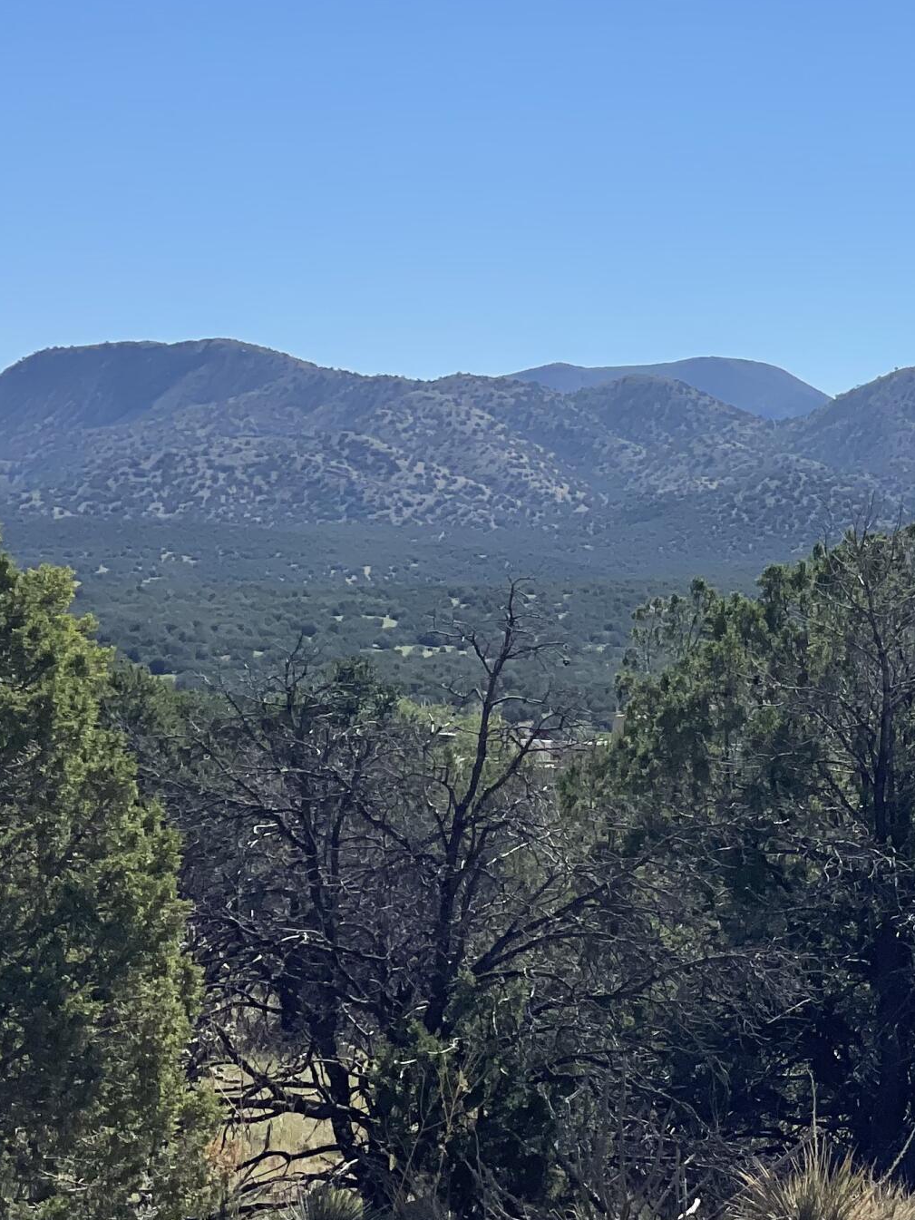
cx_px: 1343
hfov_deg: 12.2
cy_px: 463
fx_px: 4088
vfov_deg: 16.9
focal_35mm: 116
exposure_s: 1/2817
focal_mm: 6
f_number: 2
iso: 25
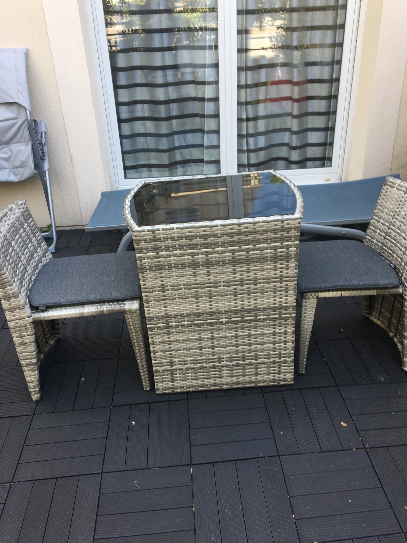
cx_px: 208
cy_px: 270
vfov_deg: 60.0
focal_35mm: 30
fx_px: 470
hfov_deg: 46.8
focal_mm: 4.15
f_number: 2.2
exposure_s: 1/100
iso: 25
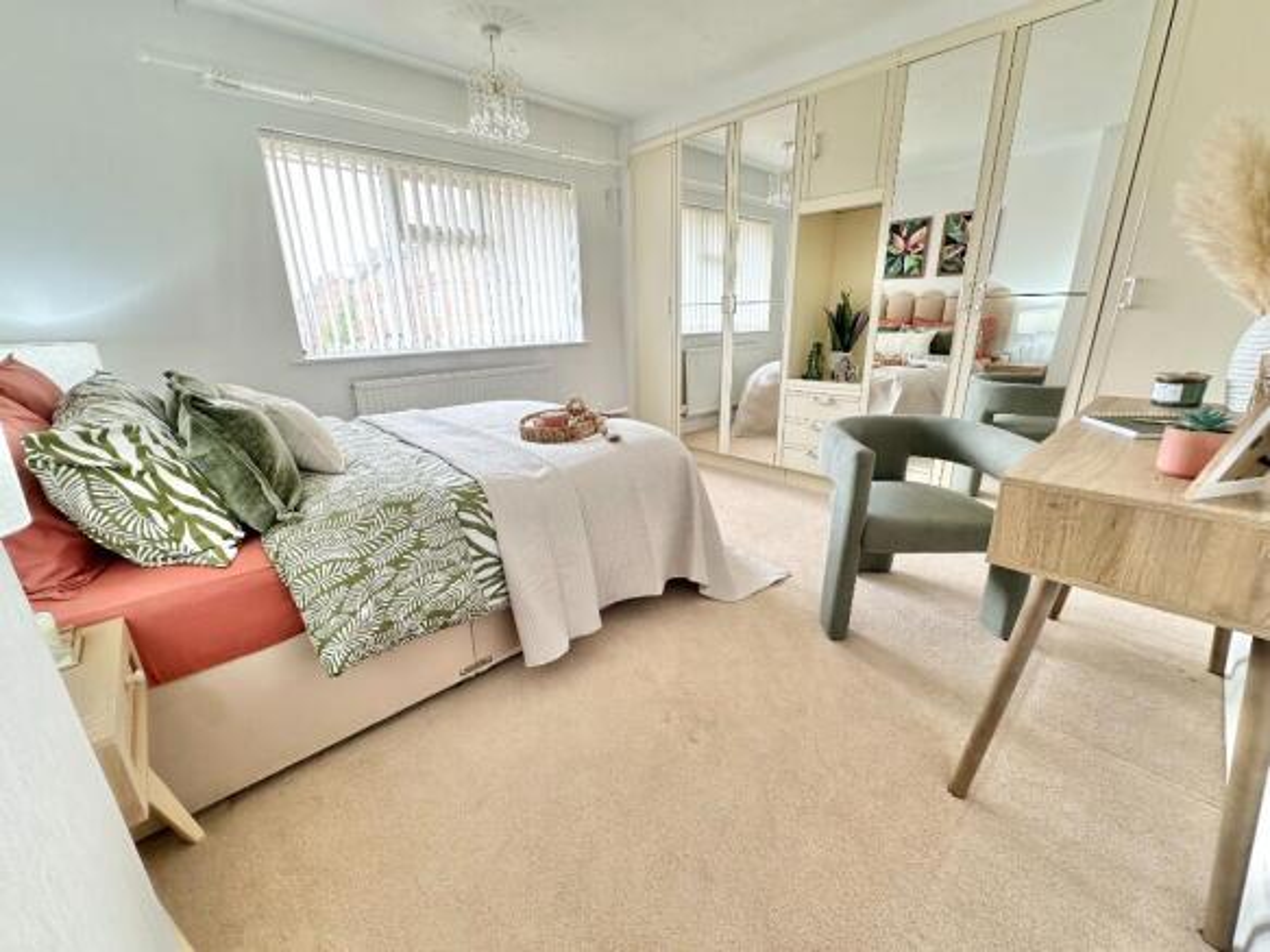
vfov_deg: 85.7
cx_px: 635
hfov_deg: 102.1
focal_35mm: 14
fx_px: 514
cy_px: 476
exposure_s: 1/99
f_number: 2.2
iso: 125
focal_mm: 2.22
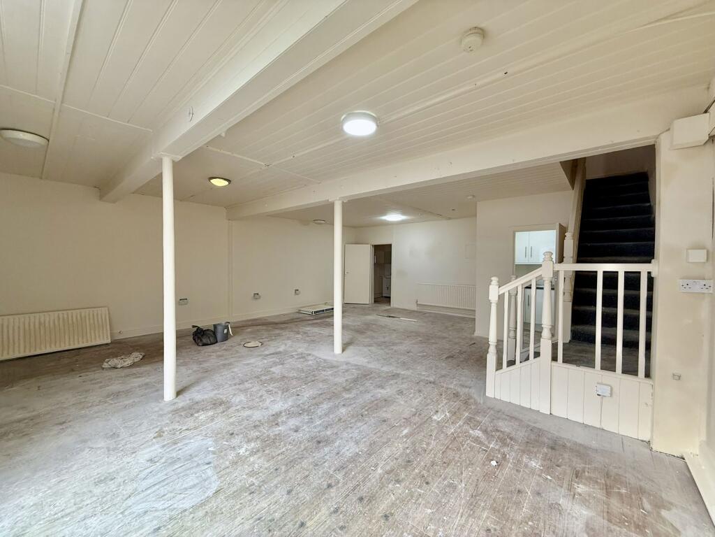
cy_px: 268
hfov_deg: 102.1
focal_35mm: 14
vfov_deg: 85.7
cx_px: 358
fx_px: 289
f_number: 2.2
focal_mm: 2.22
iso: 200
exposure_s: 1/100
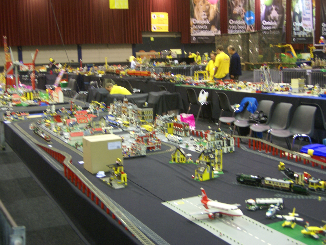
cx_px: 163
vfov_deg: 31.5
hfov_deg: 41.2
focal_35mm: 46
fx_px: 433
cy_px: 122
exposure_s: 1/5
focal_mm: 28
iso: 400
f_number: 4
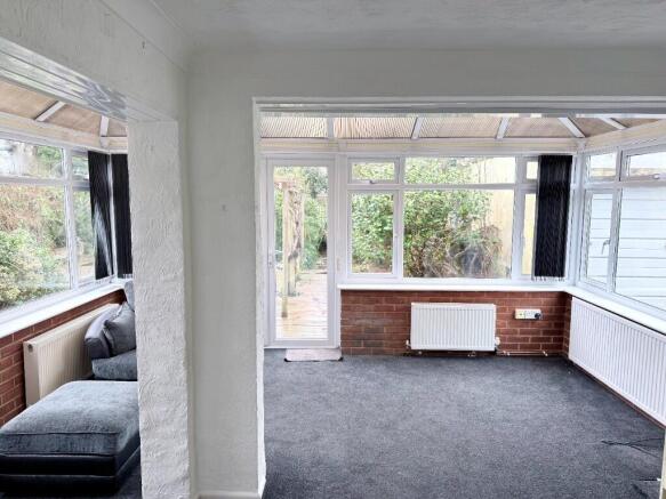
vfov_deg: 56.8
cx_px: 333
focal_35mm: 24
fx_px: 462
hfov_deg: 71.6
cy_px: 250
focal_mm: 6.76
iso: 100
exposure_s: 1/121
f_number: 1.78
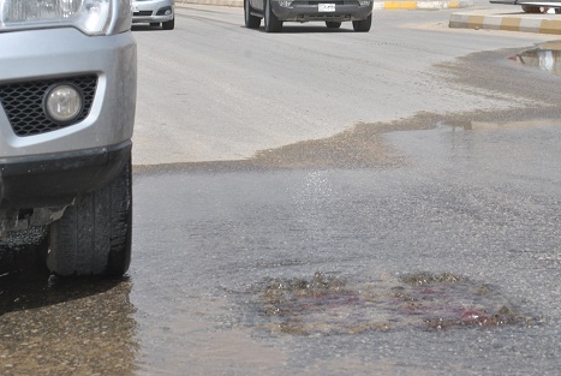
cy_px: 146
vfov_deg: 13.4
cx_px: 335
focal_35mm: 103
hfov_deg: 19.8
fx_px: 1602
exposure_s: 1/320
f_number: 9
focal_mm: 55
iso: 100
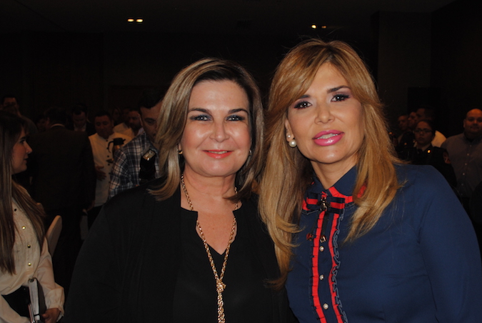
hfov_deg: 38.0
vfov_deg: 26.0
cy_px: 186
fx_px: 697
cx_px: 295
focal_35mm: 52
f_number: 4.2
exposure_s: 1/60
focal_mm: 26
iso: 200
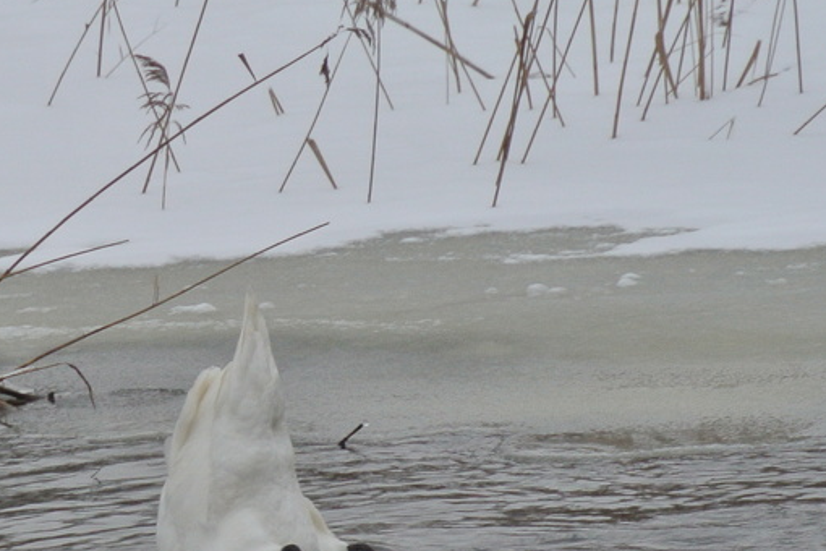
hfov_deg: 2.5
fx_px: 18744
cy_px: 634
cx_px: -92
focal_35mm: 817
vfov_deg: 1.7
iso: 220
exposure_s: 1/250
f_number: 5.6
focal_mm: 110
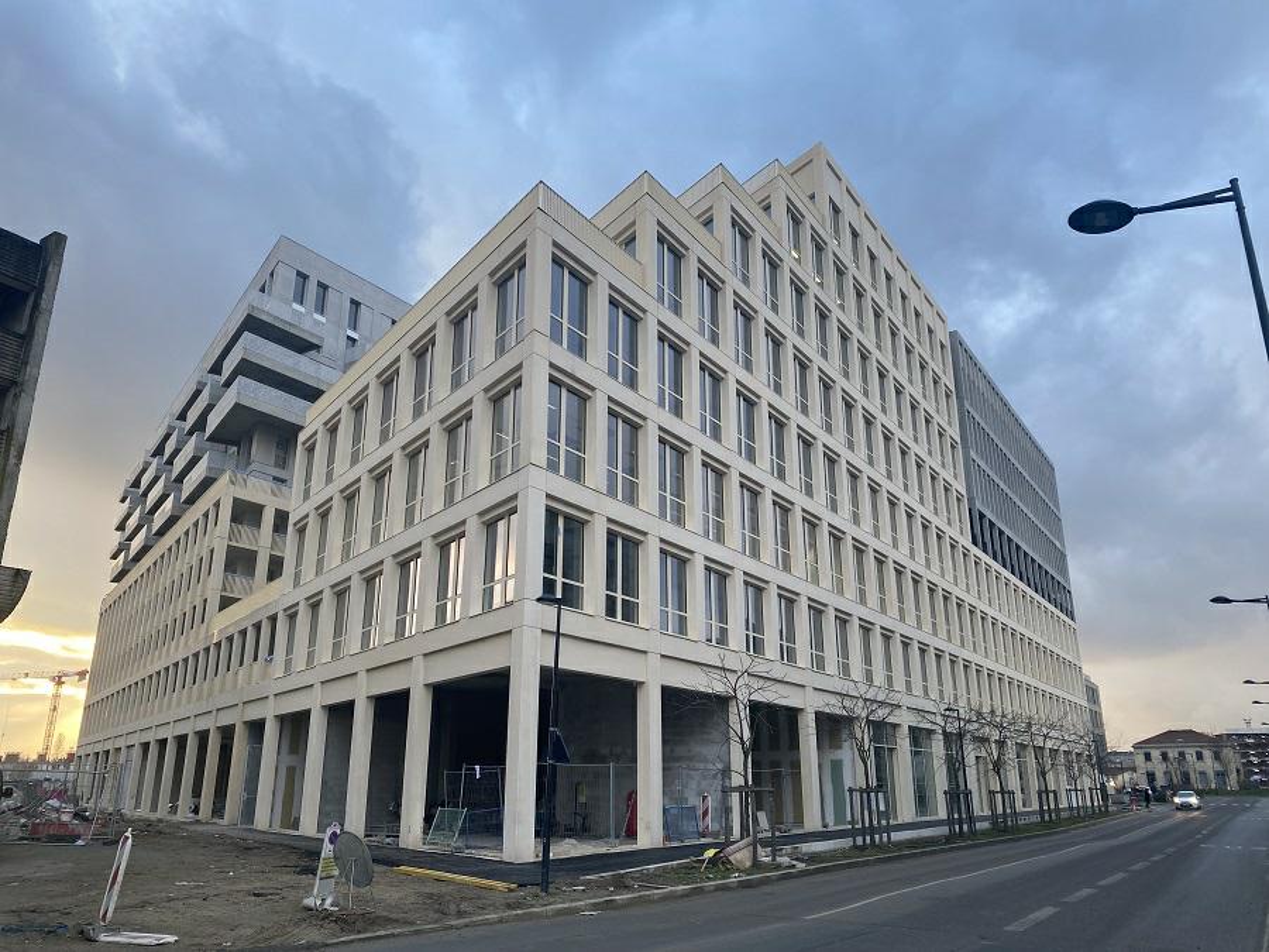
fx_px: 953
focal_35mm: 26
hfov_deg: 67.3
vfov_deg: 53.1
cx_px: 634
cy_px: 476
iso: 40
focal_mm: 4.25
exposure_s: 1/122
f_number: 1.8
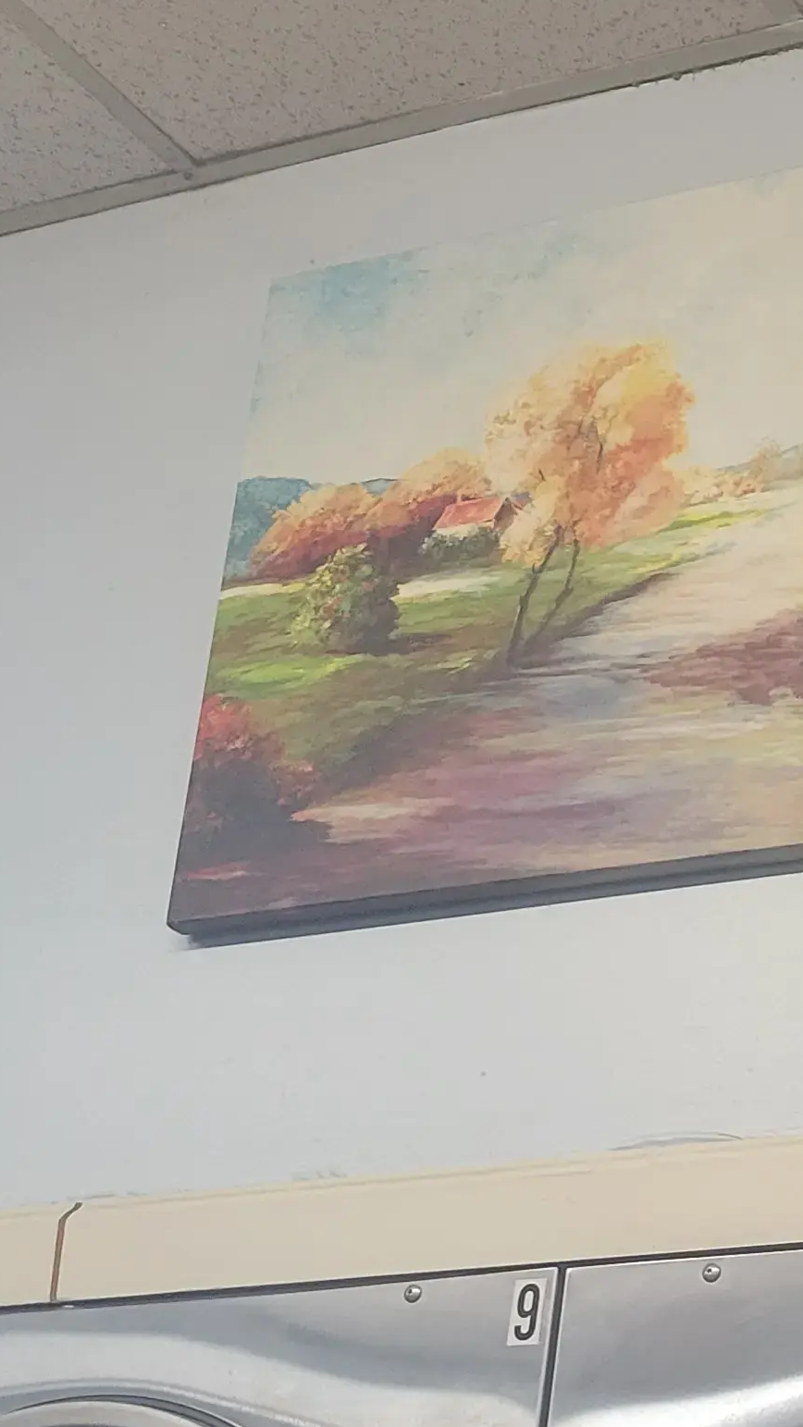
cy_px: 1266
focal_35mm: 74
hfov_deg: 15.3
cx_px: 1142
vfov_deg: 27.6
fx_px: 2801
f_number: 1.8
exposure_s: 1/120
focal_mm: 5.4
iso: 320
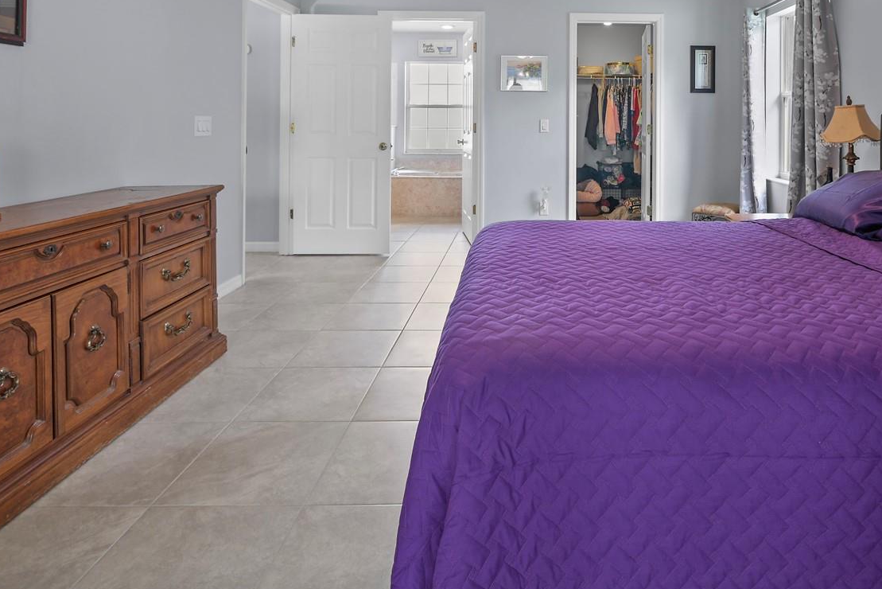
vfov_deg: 55.6
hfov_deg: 80.3
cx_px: 527
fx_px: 515
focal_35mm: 21
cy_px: 123
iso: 400
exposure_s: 1/15
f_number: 4
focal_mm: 7
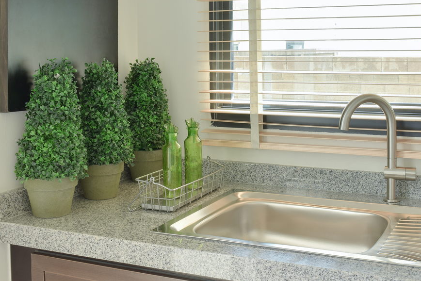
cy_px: 133
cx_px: 232
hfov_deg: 37.5
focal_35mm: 53
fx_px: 620
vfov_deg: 25.5
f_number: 13
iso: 100
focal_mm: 30
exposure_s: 1/8
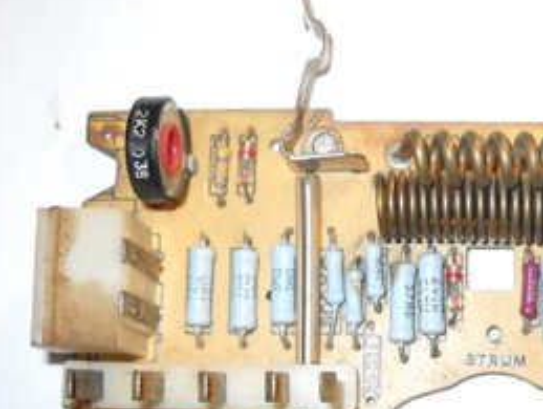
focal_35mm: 79
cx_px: 465
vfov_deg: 18.6
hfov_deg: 24.1
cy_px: 309
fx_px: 1241
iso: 400
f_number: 5.5
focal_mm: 6.72
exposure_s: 1/30
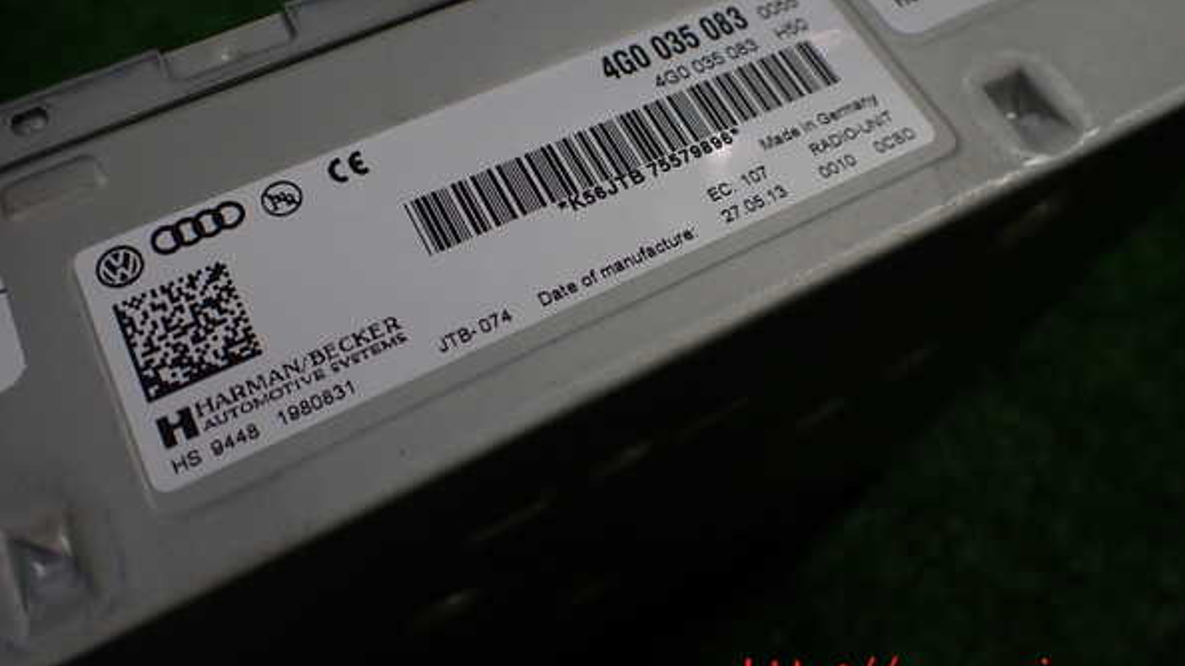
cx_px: 596
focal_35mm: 33
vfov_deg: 35.5
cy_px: 255
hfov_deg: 59.5
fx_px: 1037
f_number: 2.3
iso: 125
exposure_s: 1/125
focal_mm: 5.4
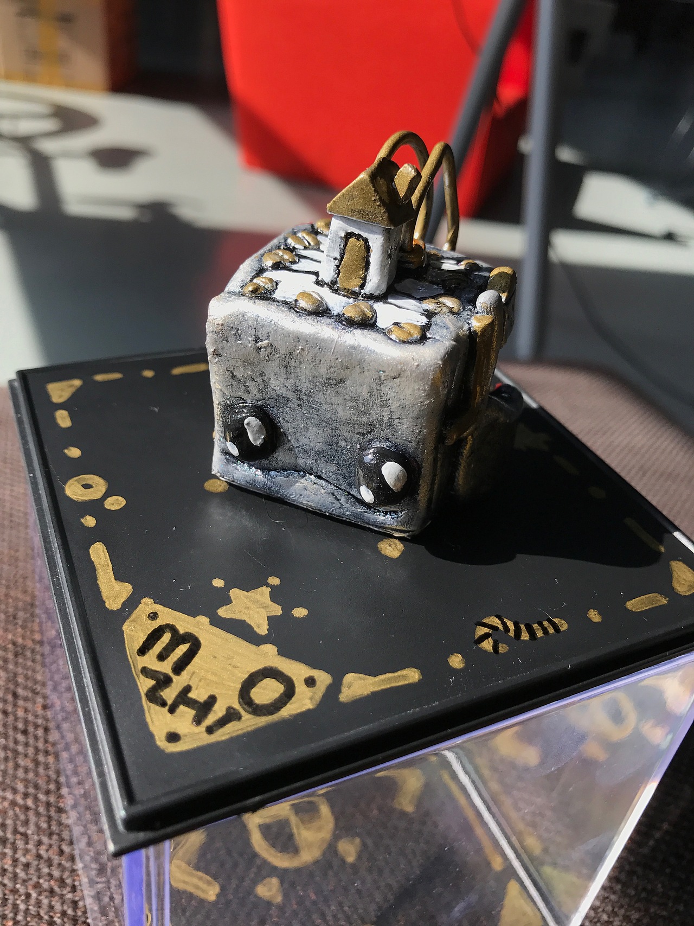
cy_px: 463
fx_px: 749
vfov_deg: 63.4
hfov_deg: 49.7
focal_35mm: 28
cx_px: 347
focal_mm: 3.99
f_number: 1.8
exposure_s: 1/736
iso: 20
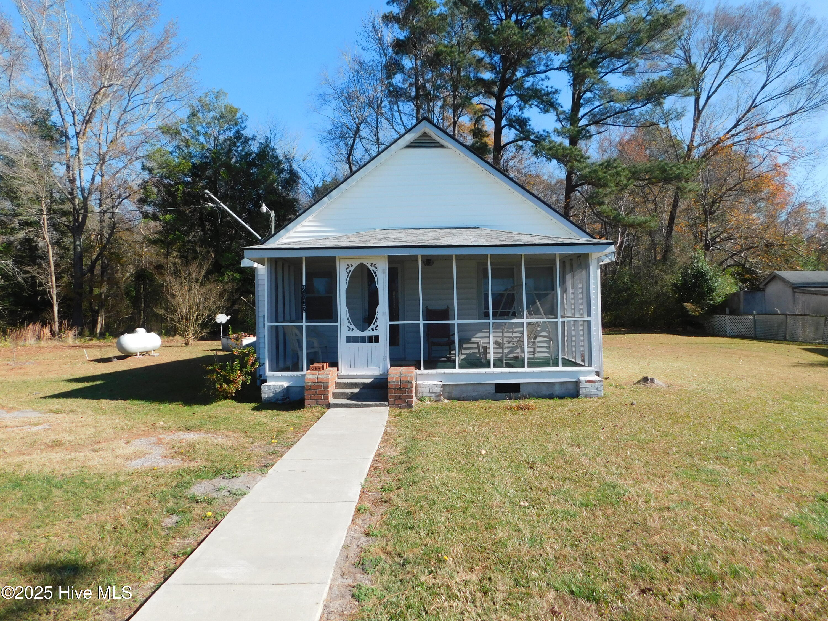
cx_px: 414
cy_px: 310
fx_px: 550
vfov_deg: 58.9
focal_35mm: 23
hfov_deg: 73.9
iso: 125
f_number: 3
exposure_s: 1/1000
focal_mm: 4
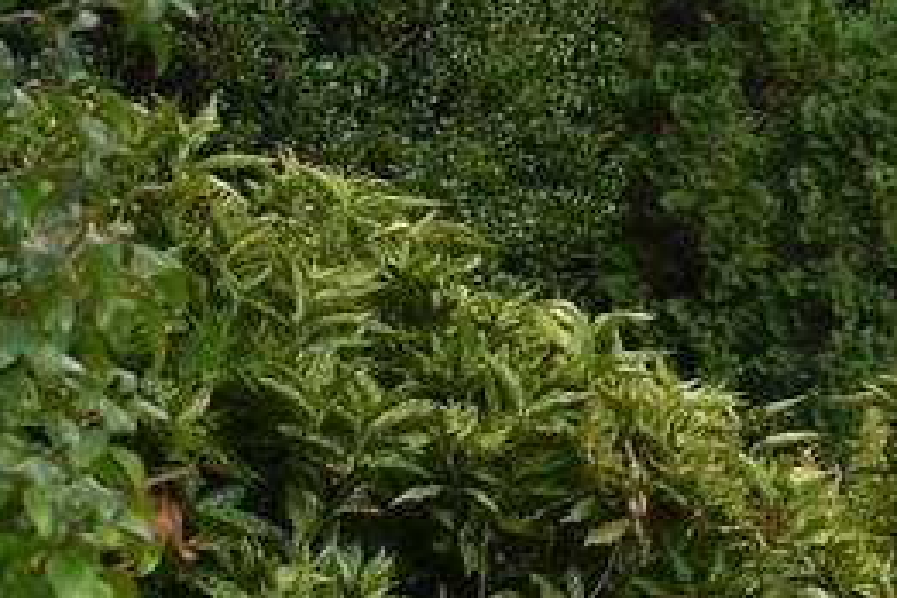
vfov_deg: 5.8
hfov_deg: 7.9
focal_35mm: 235
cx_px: 2358
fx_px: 5855
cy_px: 170
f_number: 5
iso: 100
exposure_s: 1/200
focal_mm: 20
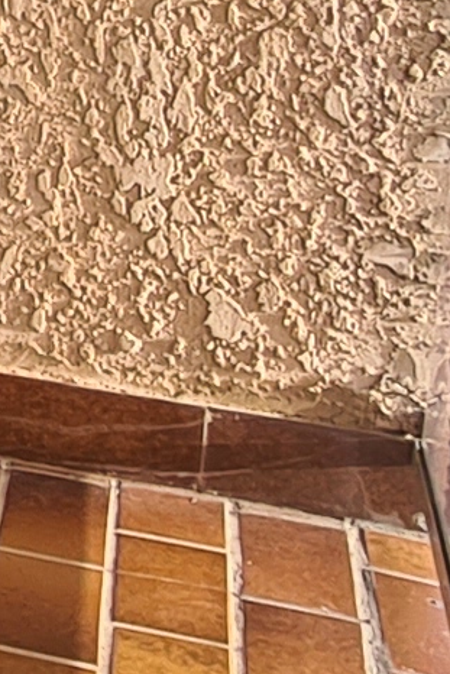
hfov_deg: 8.1
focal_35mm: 117
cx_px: -1252
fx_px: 2192
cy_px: -282
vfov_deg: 16.2
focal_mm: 2.2
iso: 50
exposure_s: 1/624
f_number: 2.2
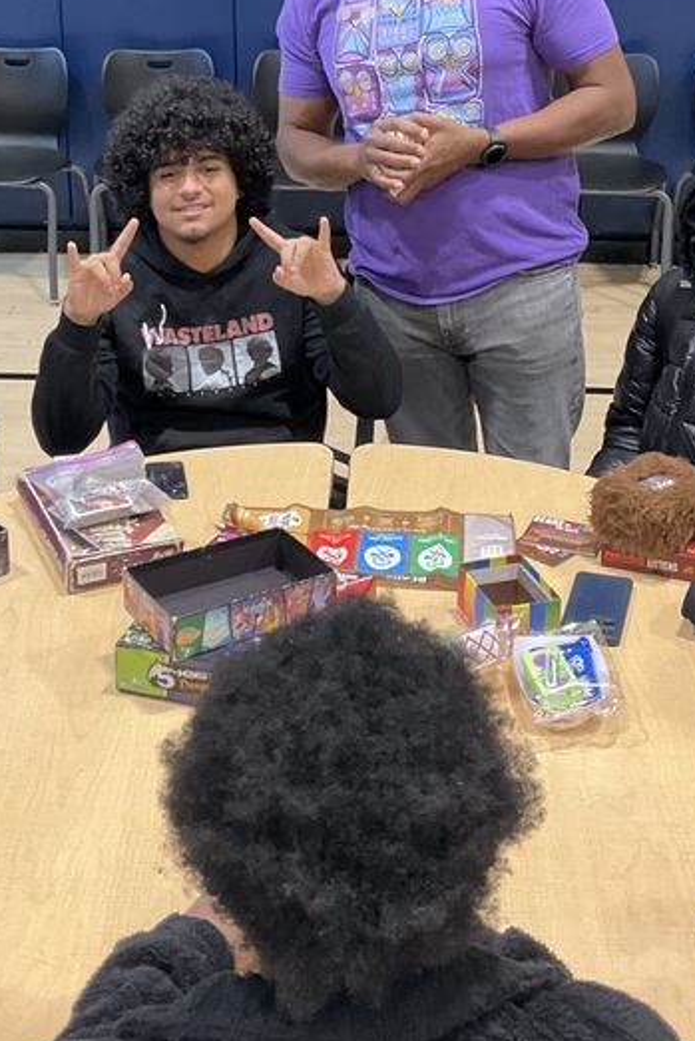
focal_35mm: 59
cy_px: 287
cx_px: 309
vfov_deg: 33.4
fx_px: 1707
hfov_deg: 23.0
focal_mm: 3
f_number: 1.8
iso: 80
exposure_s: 1/60
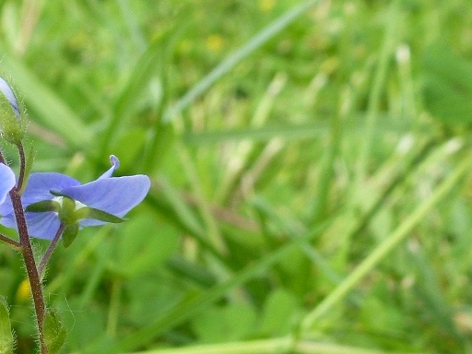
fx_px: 818
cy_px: 355
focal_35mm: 60
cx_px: 16
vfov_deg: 23.4
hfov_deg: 30.2
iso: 100
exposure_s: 1/160
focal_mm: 4.3
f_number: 4
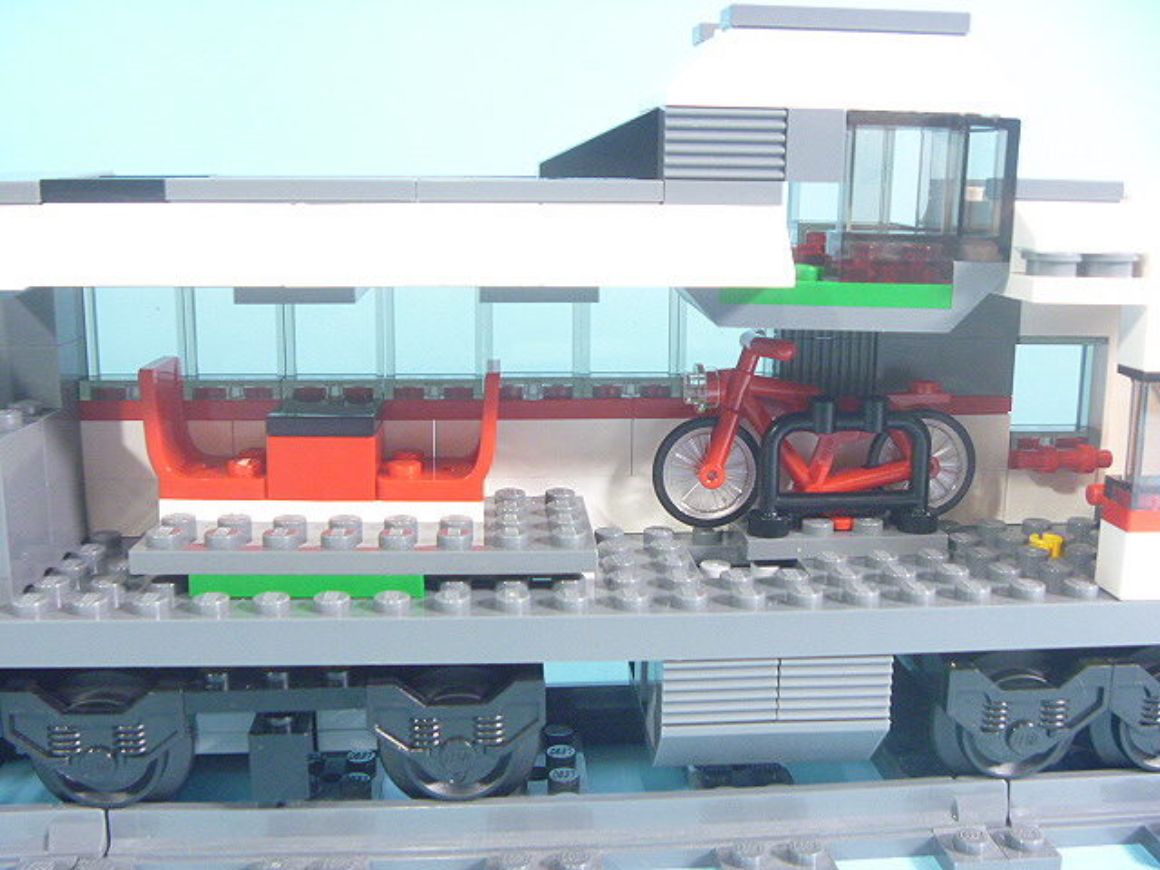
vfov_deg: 40.7
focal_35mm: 35
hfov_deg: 52.6
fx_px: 1173
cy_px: 435
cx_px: 580
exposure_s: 1/13
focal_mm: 6.3
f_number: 3.5
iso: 400
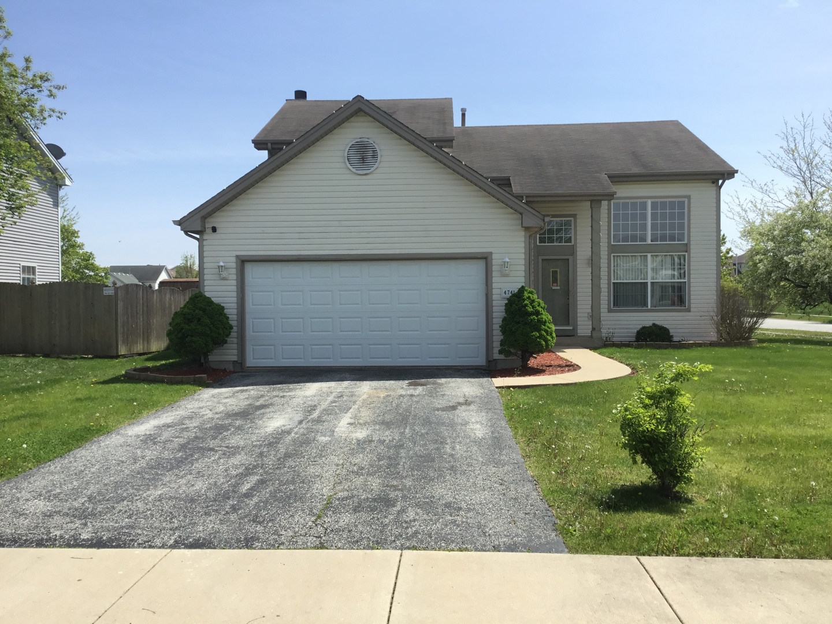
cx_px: 416
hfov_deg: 58.4
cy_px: 312
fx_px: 745
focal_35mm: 31
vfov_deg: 45.4
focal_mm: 3.3
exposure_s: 1/994
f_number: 2.4
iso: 25
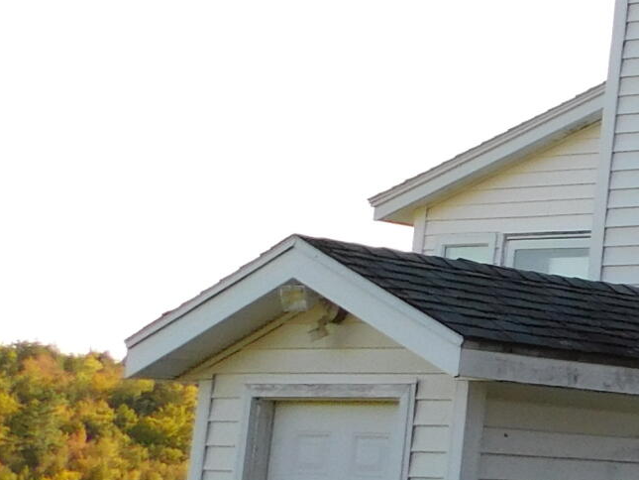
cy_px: 198
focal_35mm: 107
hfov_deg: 14.1
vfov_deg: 13.8
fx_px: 1976
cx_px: 1420
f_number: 3
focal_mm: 4
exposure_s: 1/500
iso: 125
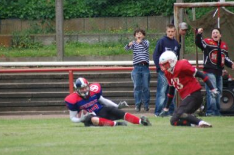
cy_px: 78
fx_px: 3426
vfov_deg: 2.6
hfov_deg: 3.9
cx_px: 100
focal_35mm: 528
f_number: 5.6
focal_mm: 300
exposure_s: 1/250
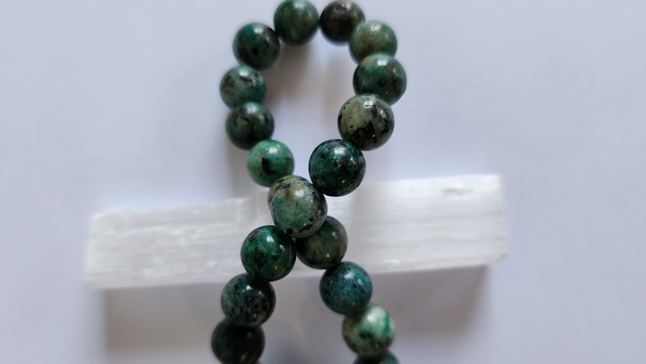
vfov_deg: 44.2
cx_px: 315
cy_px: 210
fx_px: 445
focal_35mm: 26
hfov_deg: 71.9
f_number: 1.8
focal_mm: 6.4
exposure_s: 1/120
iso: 400
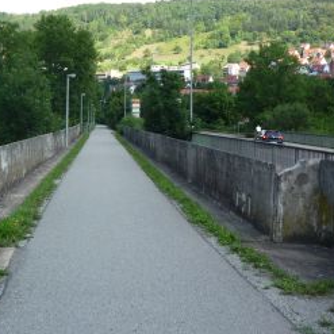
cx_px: 111
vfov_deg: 30.9
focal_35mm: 55
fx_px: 600
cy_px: 123
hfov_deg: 30.8
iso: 100
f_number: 4
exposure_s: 1/250
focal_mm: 5.2
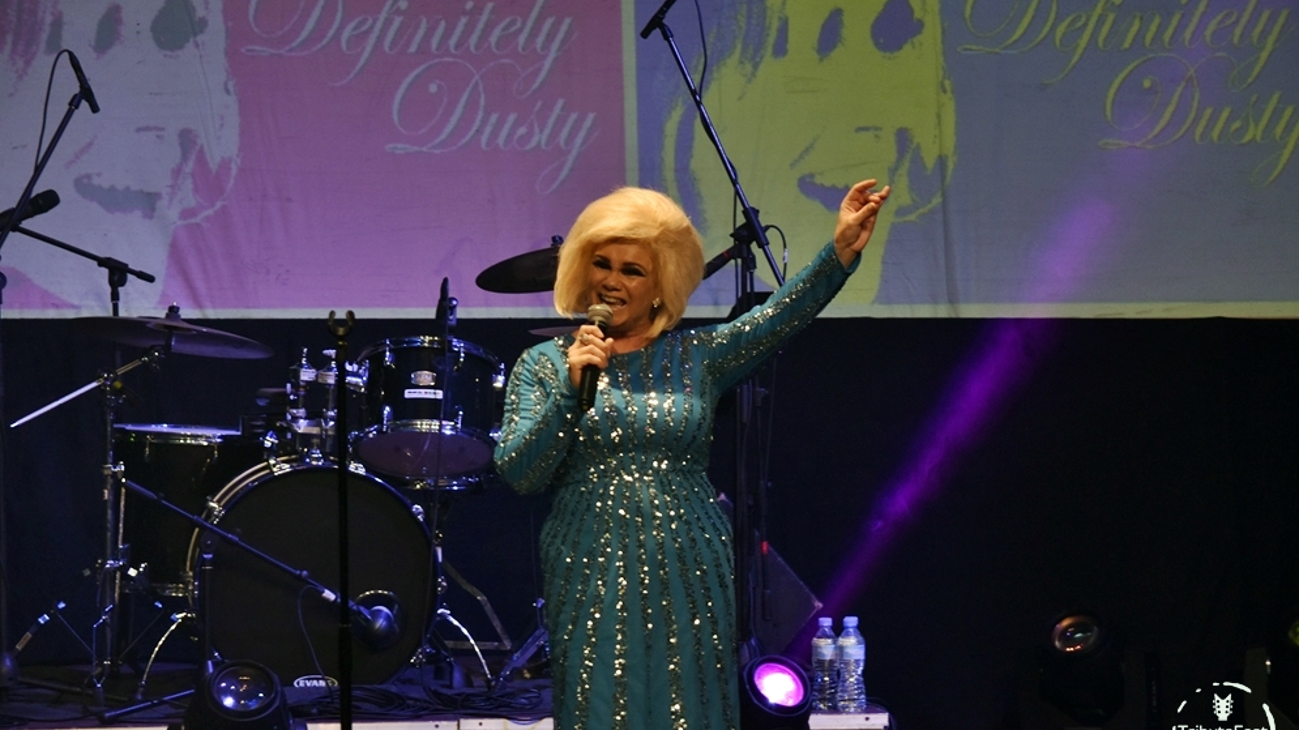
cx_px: 651
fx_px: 5441
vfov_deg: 7.7
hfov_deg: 13.6
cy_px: 372
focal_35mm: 158
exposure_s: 1/100
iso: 1000
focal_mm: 100
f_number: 7.1
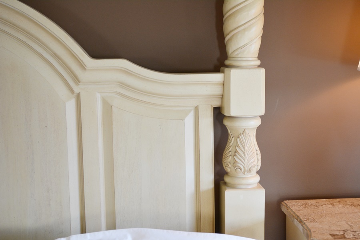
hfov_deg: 31.9
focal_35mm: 63
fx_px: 630
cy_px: 120
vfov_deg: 21.6
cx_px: 180
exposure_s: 1/60
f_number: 5.3
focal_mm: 42
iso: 640
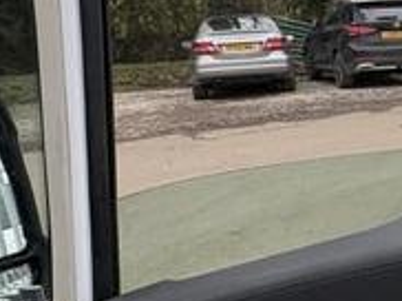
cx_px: 493
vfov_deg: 21.2
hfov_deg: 25.2
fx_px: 800
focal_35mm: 69
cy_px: 175
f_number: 2.2
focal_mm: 2.22
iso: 80
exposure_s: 1/99
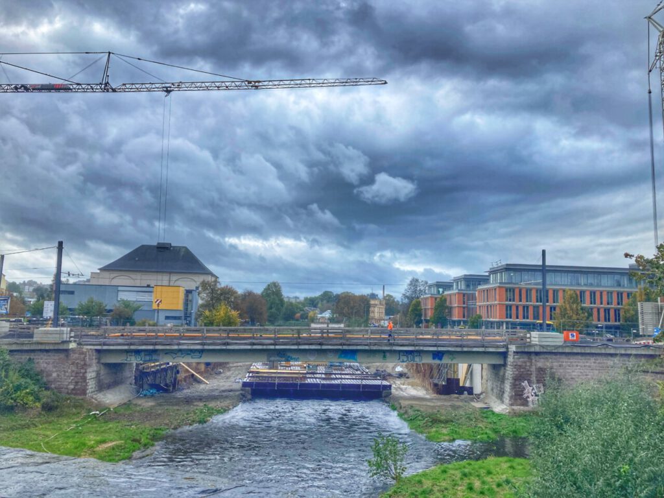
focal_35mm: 28
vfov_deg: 49.7
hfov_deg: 63.4
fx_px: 537
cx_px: 332
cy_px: 249
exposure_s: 1/873
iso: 20
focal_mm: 3.99
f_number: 1.8
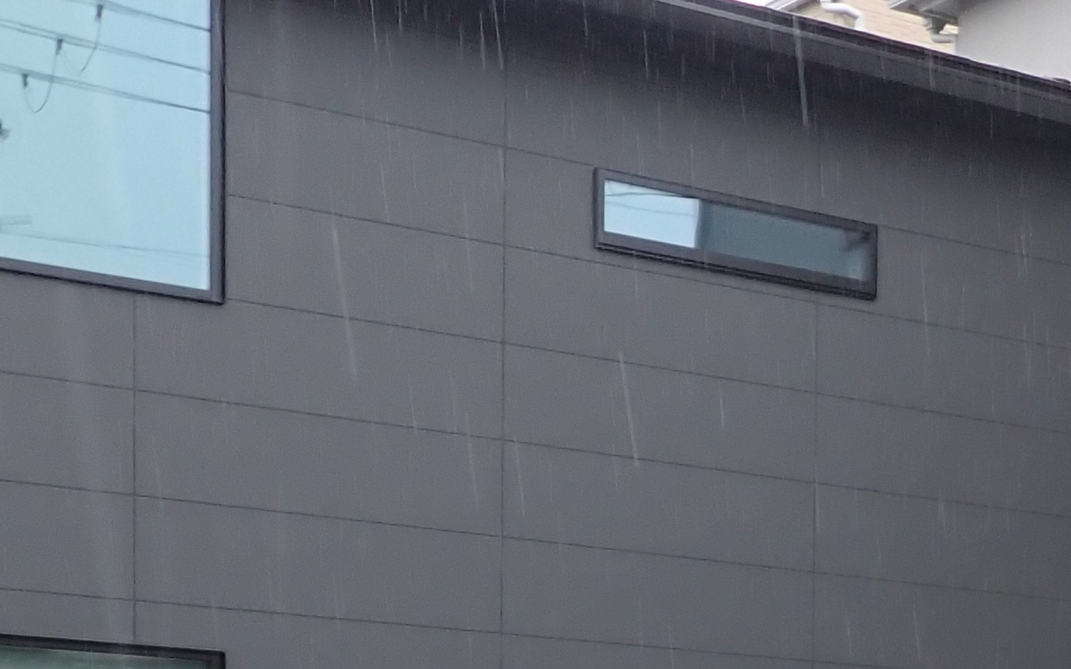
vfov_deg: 14.2
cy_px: 1067
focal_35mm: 85
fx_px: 2481
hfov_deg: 24.2
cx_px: 743
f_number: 2
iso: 200
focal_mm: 4.5
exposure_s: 1/125
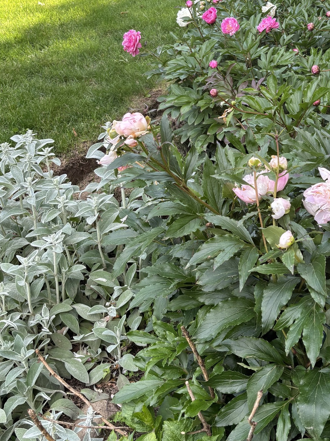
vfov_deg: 40.1
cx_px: 242
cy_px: 155
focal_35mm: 47
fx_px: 598
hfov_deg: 30.4
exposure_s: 1/199
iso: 40
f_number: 1.6
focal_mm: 5.96
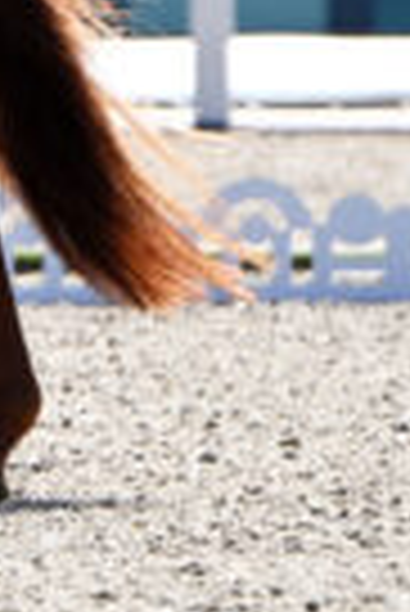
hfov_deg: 0.7
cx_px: -743
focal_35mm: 2090
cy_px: -169
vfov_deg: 1.0
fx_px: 35611
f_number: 8
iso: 320
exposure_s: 1/1000
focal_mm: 460
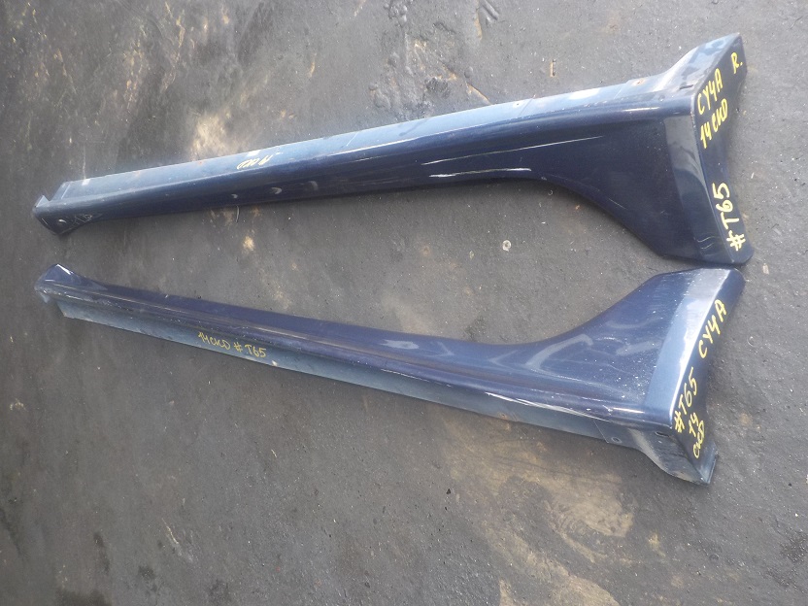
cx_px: 404
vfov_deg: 46.8
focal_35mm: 30
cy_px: 303
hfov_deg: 60.0
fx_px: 700
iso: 125
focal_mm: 4.1
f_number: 3.3
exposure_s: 1/60
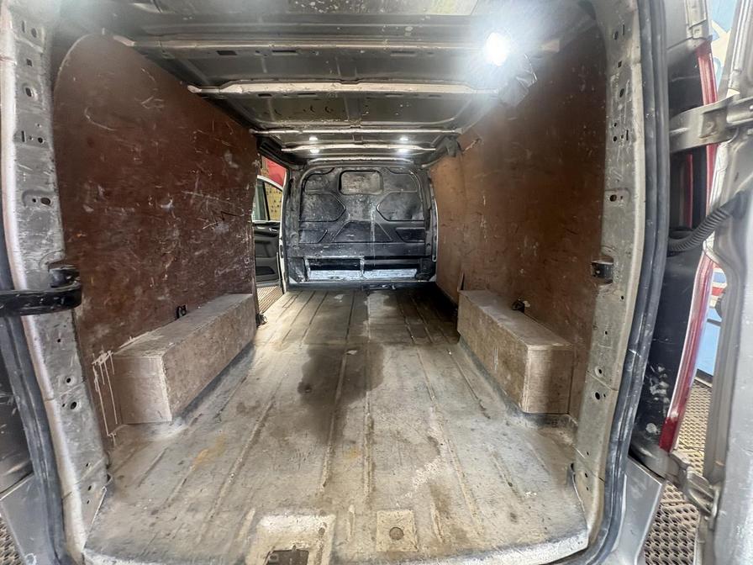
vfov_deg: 85.7
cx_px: 376
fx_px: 305
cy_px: 282
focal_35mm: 14
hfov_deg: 102.1
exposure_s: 1/83
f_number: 2.2
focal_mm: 2.22
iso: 250
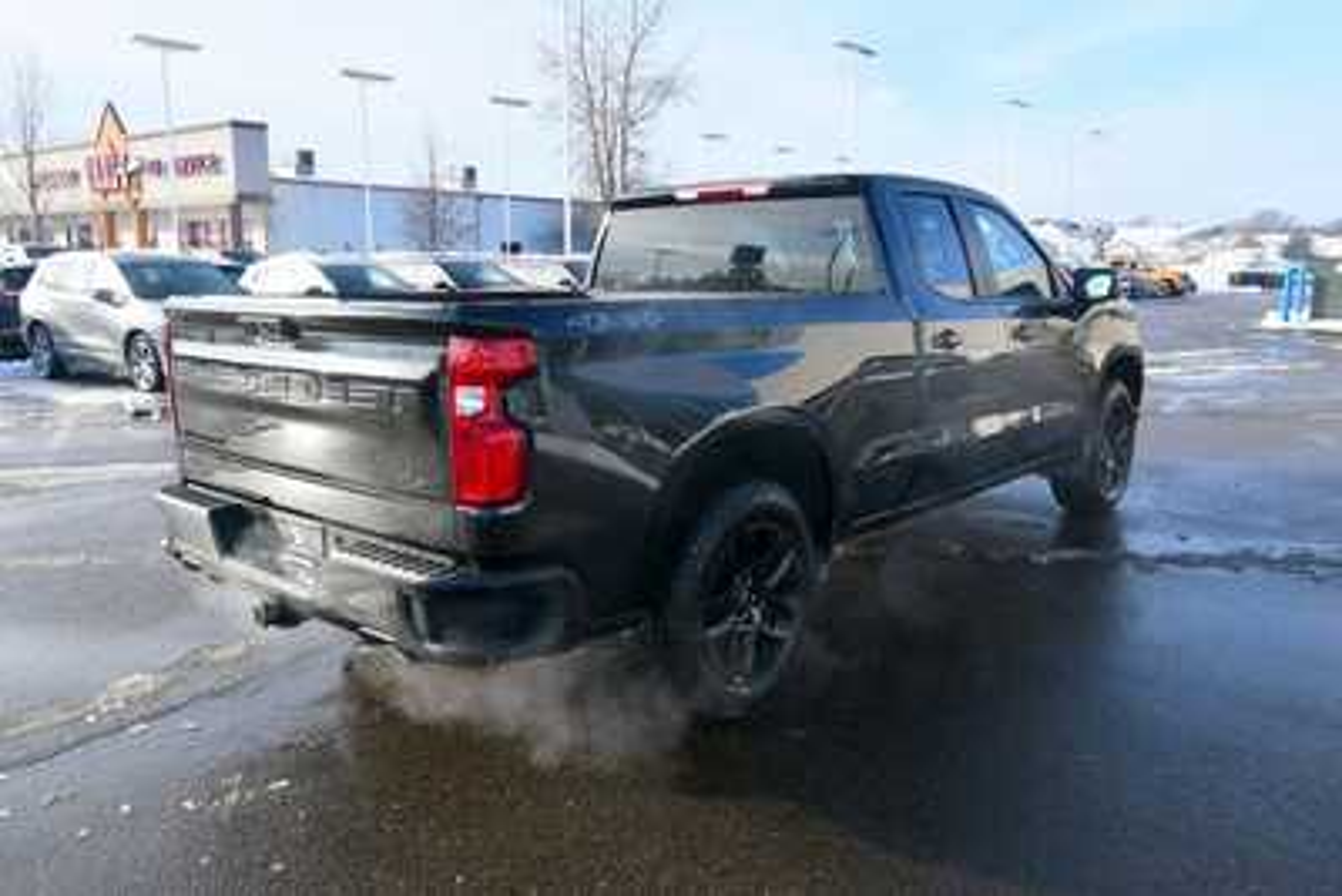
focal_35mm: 27
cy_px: 448
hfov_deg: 67.4
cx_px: 671
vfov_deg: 48.0
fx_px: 1007
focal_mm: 18
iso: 200
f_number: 8
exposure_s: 1/250
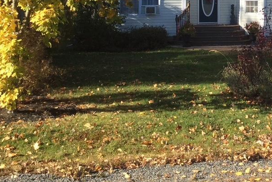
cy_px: -23
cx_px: 248
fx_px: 544
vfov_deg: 18.2
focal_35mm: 72
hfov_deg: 27.0
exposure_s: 1/615
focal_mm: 3.3
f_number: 2.4
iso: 32
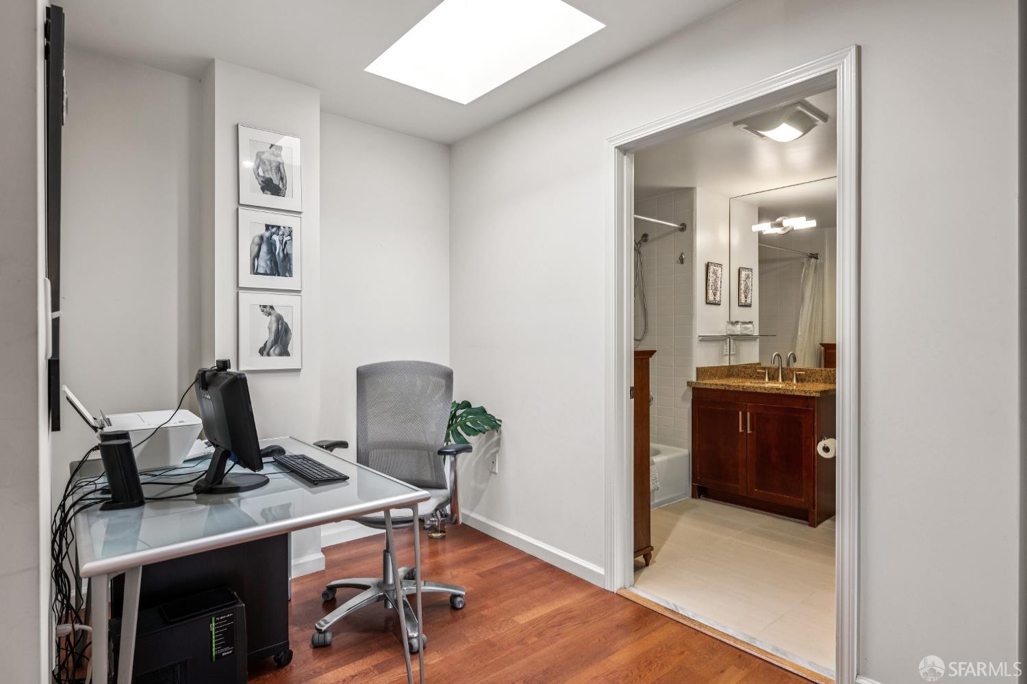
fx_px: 542
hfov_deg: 86.9
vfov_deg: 64.6
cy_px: 342
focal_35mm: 19
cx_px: 514
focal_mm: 19
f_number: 8
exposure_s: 1/3.33
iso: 140
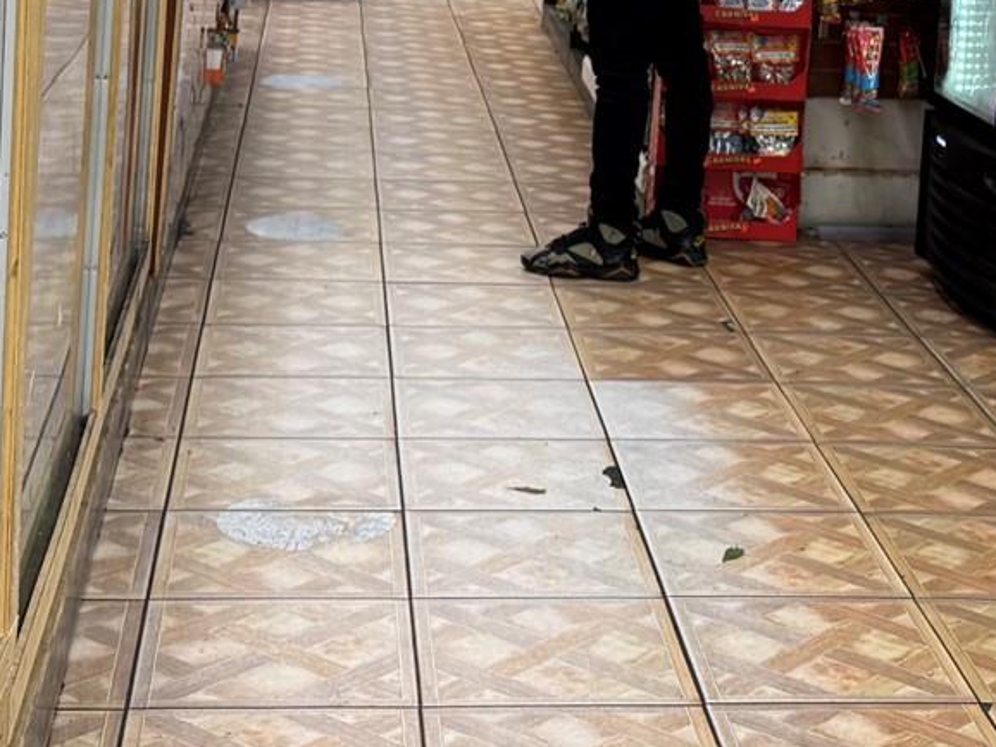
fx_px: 2447
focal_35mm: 85
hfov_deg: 22.9
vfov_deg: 16.4
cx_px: 658
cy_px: -241
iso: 100
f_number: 1.78
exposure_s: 1/120
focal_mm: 6.76
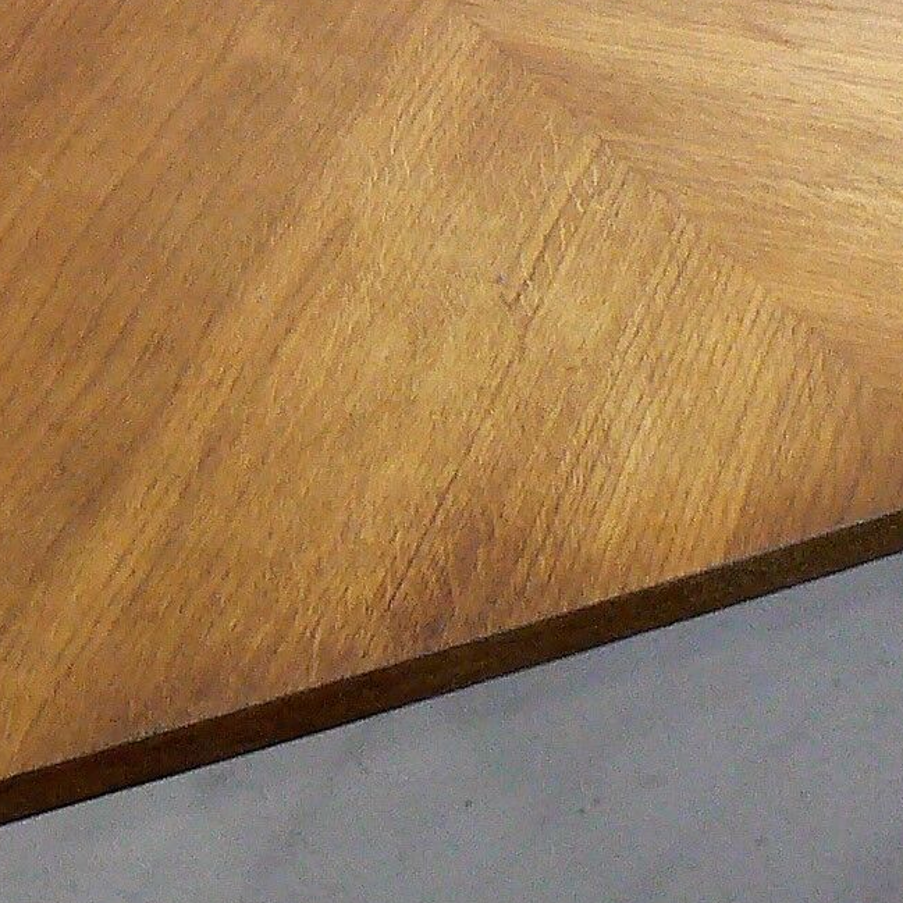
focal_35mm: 138
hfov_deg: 12.6
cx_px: 166
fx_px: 4073
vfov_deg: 12.6
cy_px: 95
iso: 200
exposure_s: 1/20
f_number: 2.8
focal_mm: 6
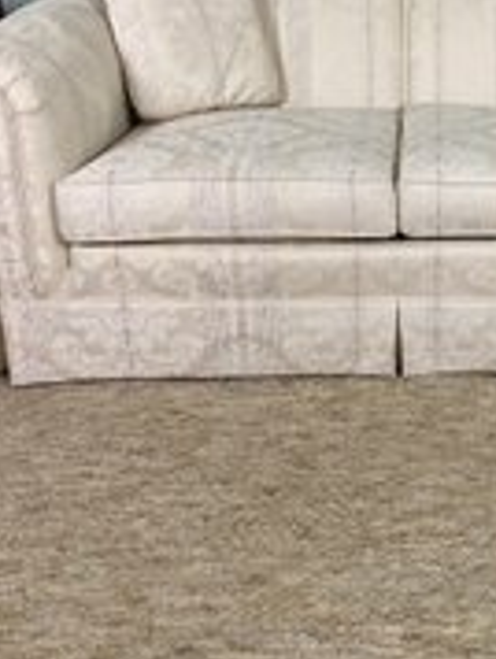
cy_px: 231
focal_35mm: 50
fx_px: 953
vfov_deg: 37.8
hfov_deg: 27.3
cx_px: 513
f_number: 1.8
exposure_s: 1/60
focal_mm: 4.25
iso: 64
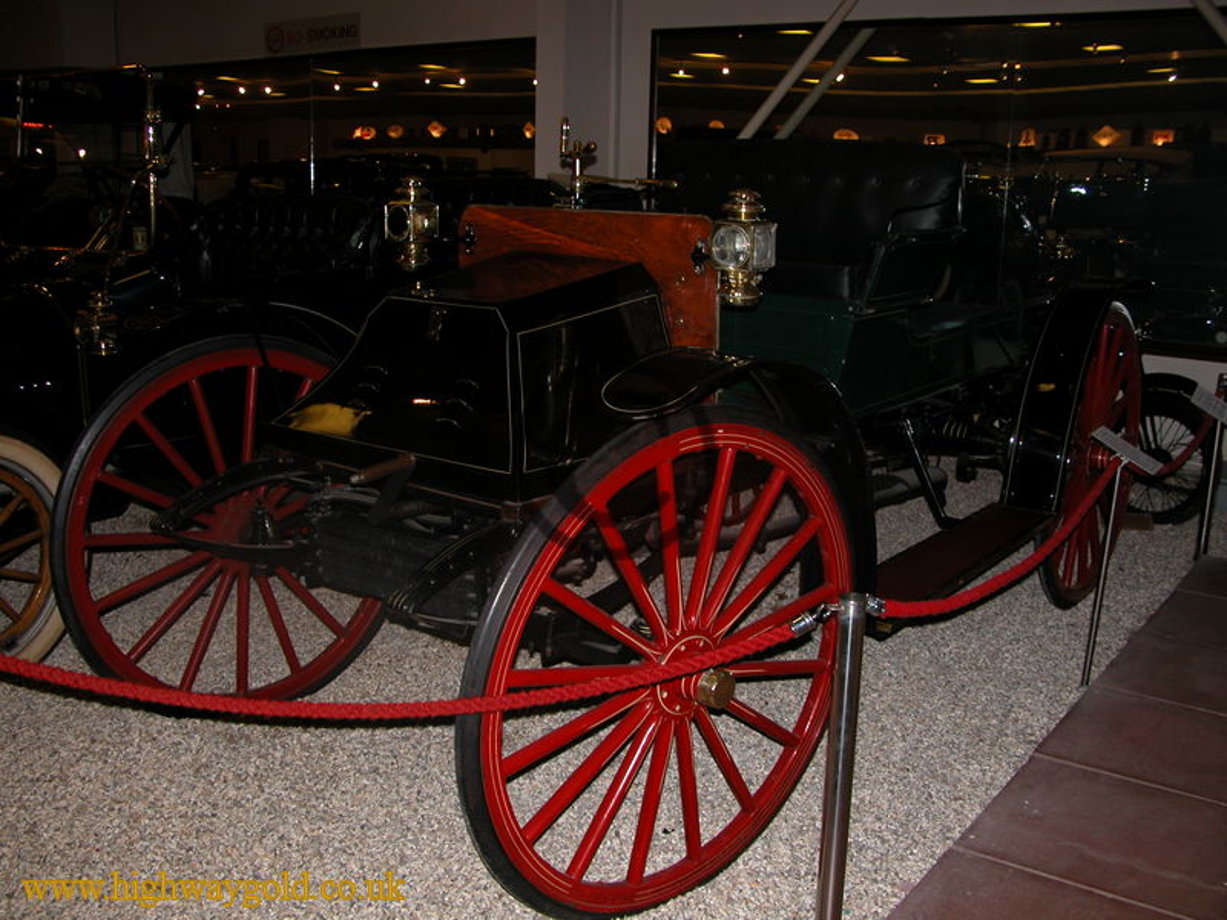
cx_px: 614
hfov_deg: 52.6
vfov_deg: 40.7
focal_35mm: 35
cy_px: 460
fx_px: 1241
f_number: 2.8
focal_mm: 8.9
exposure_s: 1/60
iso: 100
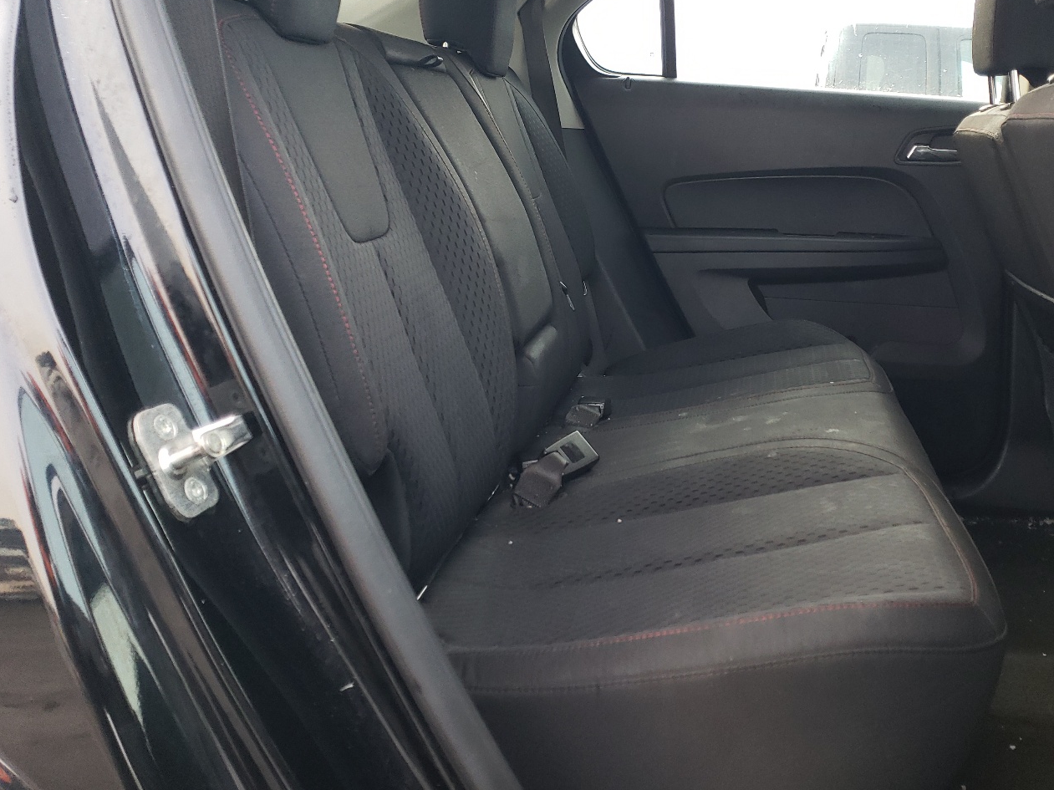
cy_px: 302
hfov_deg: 55.1
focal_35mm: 33
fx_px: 1005
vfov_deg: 42.6
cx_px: 613
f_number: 1.5
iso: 101
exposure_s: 1/50
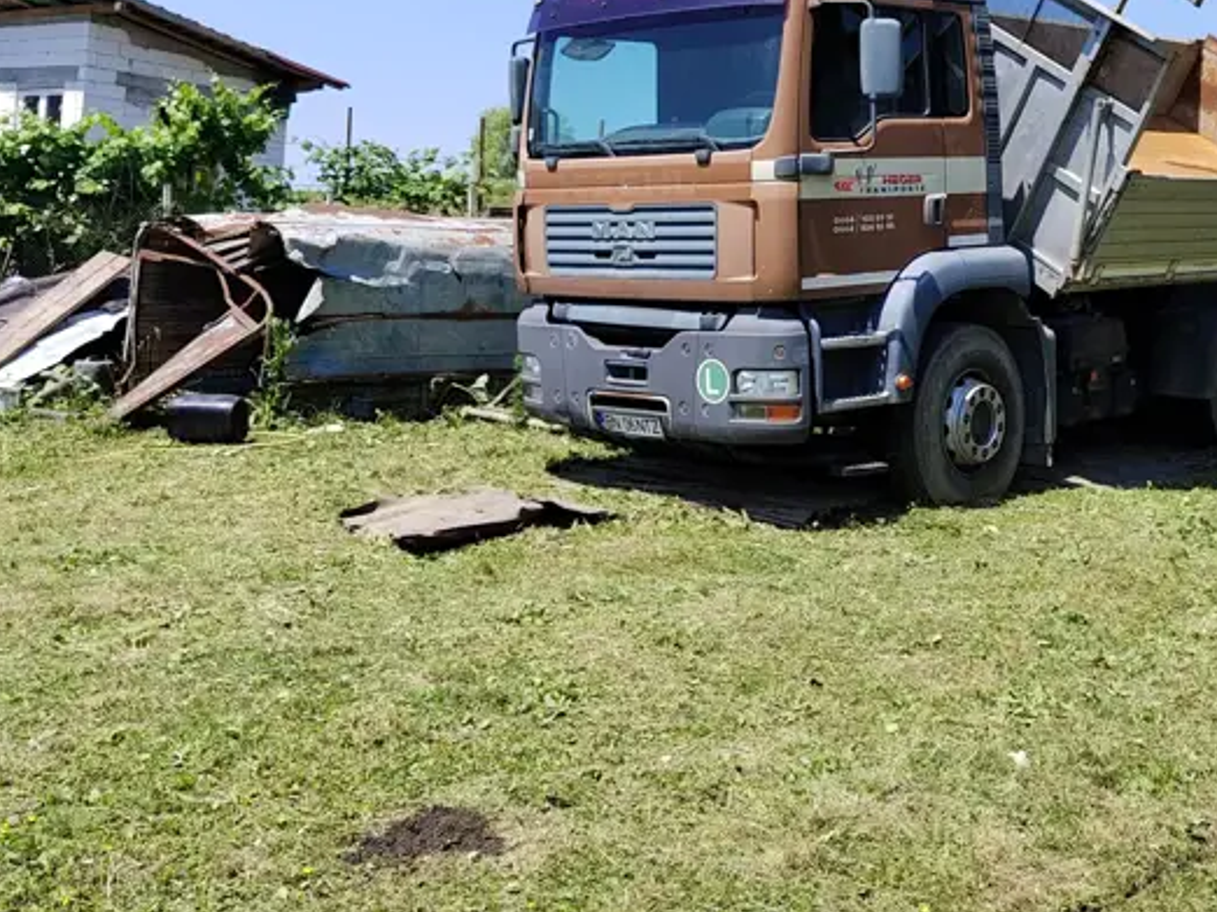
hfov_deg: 40.3
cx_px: 886
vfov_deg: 30.9
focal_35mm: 46
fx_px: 1616
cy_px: 208
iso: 100
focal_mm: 5.59
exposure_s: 1/1628
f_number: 1.88
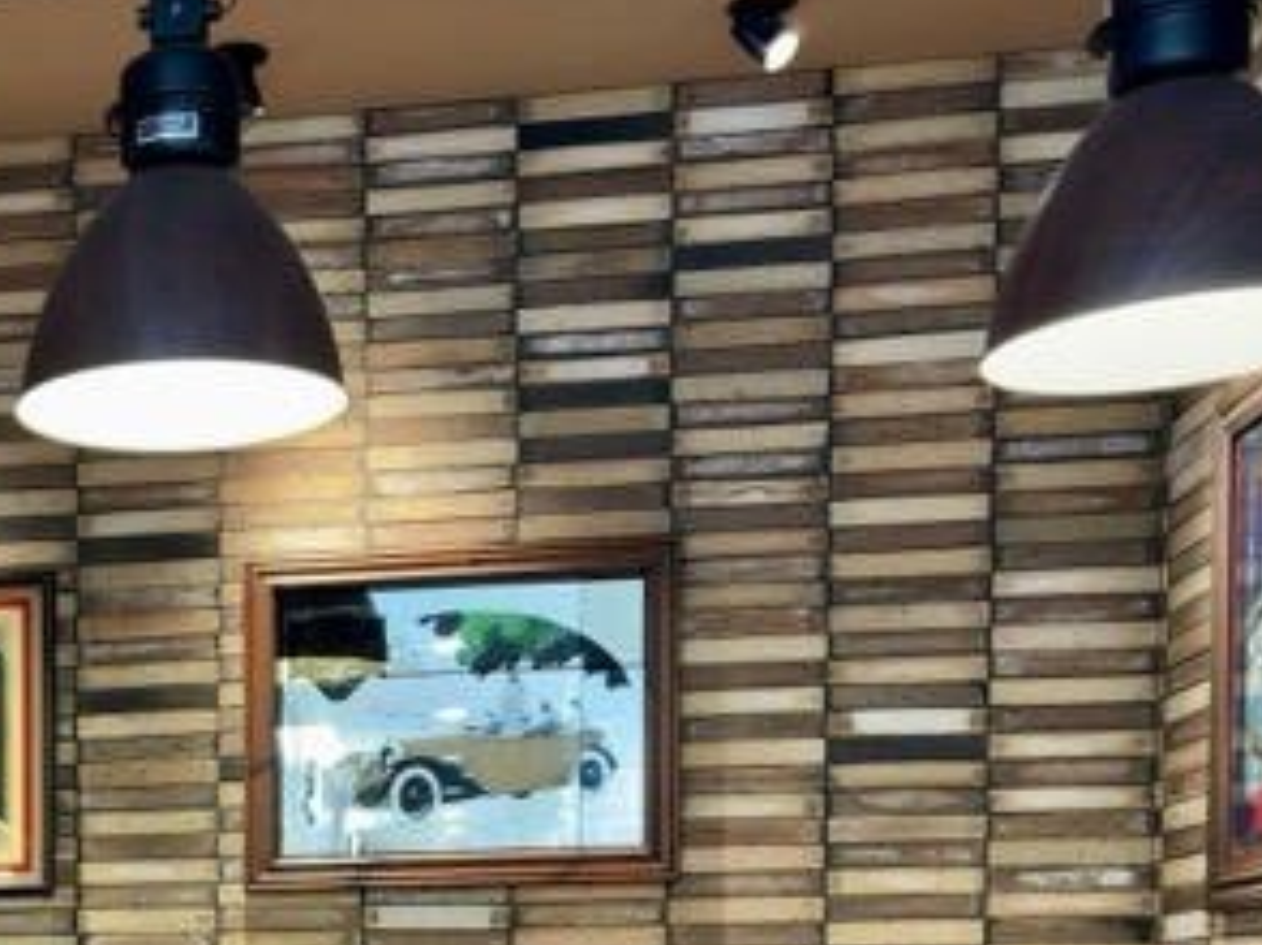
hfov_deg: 29.2
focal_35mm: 62
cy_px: 1110
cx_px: 0
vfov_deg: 22.0
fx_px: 2258
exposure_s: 1/50
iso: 125
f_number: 1.6
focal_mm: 5.96
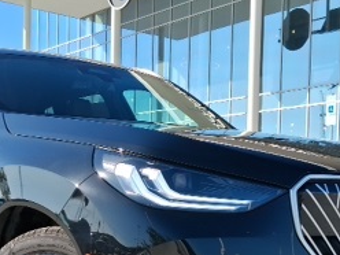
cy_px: 210
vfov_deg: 21.6
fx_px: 658
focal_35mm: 67
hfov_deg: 29.0
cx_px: 186
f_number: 1.8
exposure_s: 1/664
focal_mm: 3.98
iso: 25
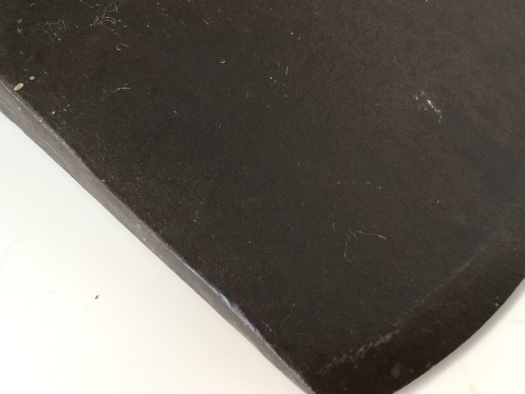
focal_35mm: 59
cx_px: 205
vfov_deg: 24.1
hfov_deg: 32.6
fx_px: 895
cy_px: 41
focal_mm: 3.3
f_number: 2.4
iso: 100
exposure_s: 1/33
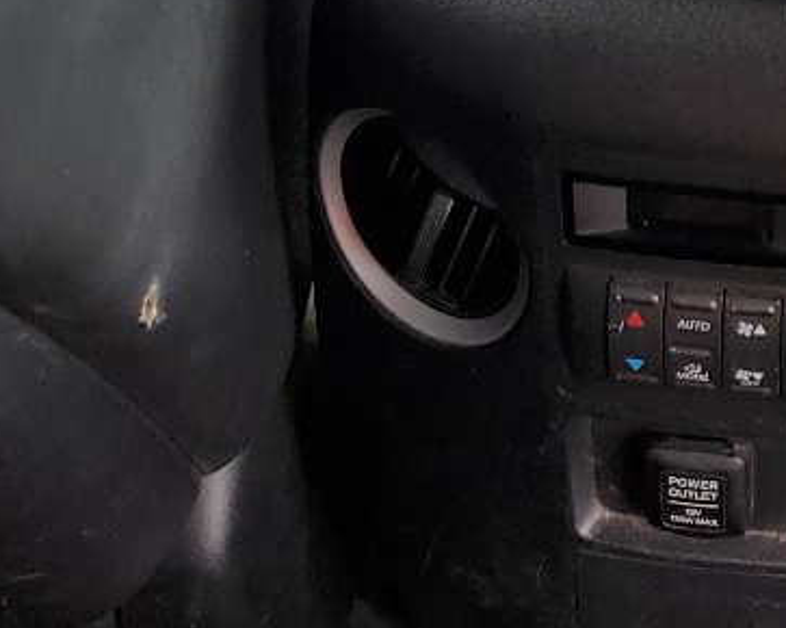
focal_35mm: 112
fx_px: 2604
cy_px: -550
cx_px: 814
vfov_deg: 12.4
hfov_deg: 16.7
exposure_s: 1/147
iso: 50
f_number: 1.5
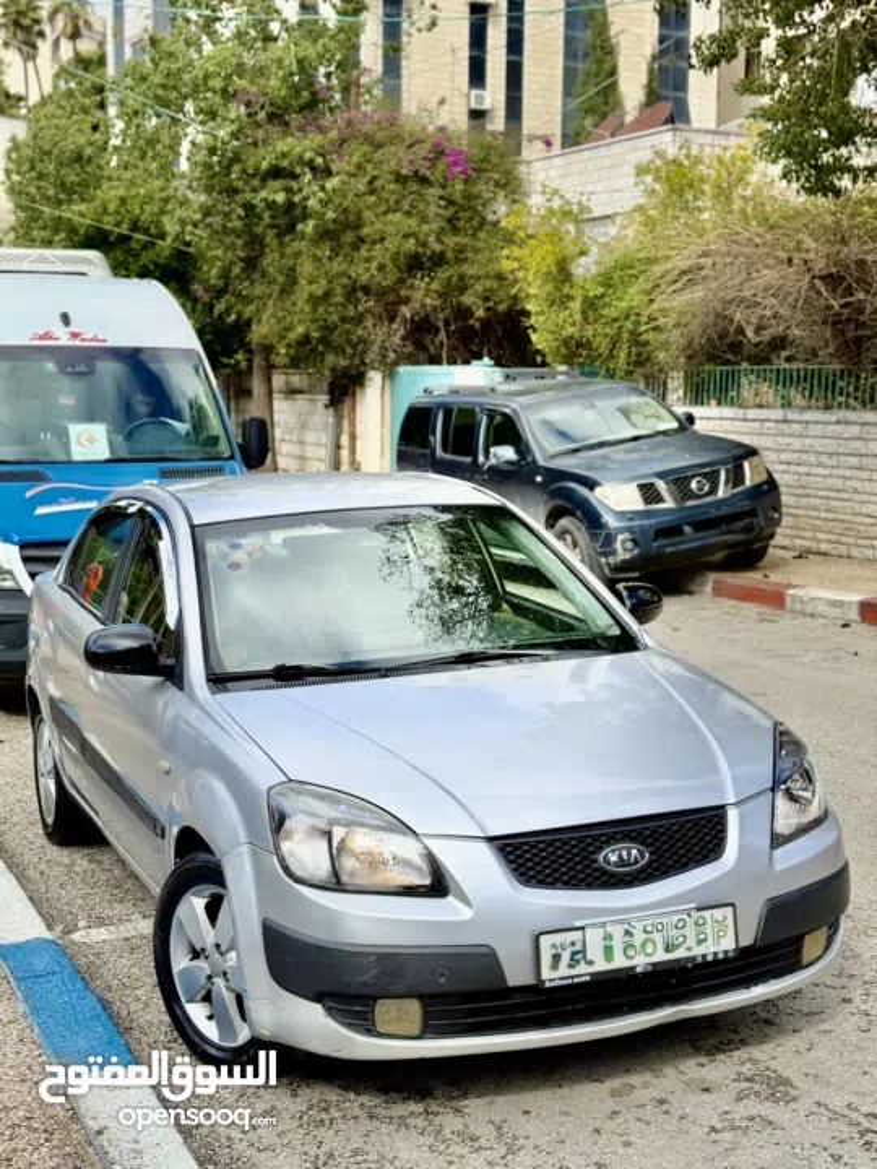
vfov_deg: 39.7
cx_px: 438
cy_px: 584
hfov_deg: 30.3
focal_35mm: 48
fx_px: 1621
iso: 80
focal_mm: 6.76
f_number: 1.78
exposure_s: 1/2667
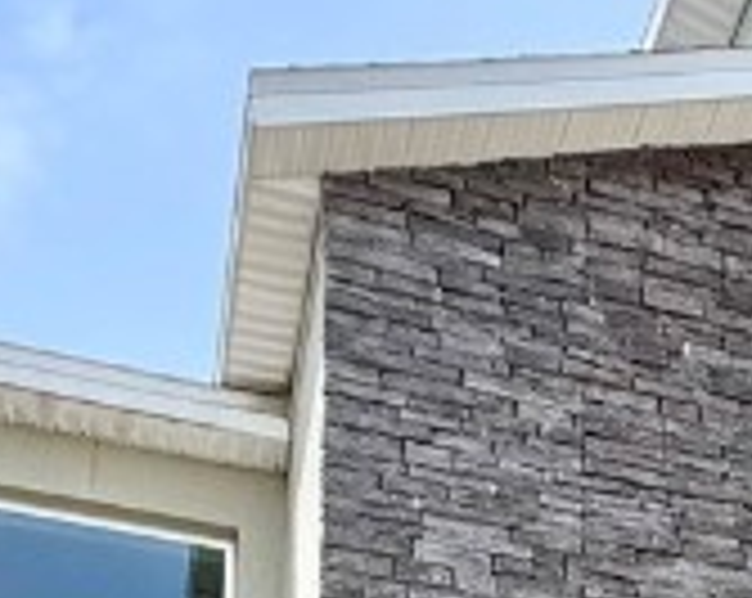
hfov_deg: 22.2
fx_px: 1866
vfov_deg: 13.5
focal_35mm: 84
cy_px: 1425
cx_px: 684
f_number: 2.2
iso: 40
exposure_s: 1/681
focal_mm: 2.22
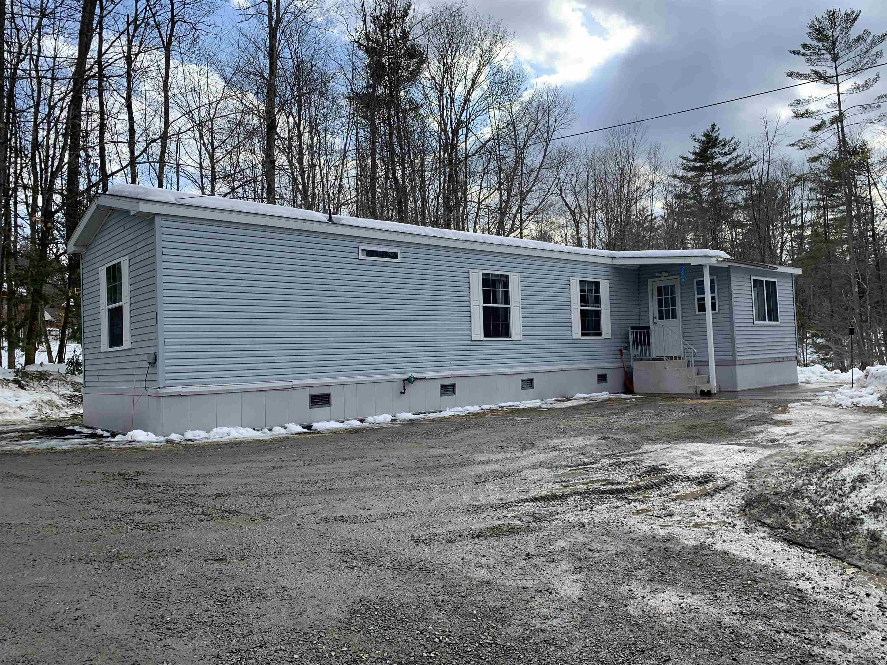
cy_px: 332
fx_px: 666
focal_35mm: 26
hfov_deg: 67.3
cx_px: 444
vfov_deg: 53.1
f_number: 1.8
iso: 25
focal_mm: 4.25
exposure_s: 1/1513
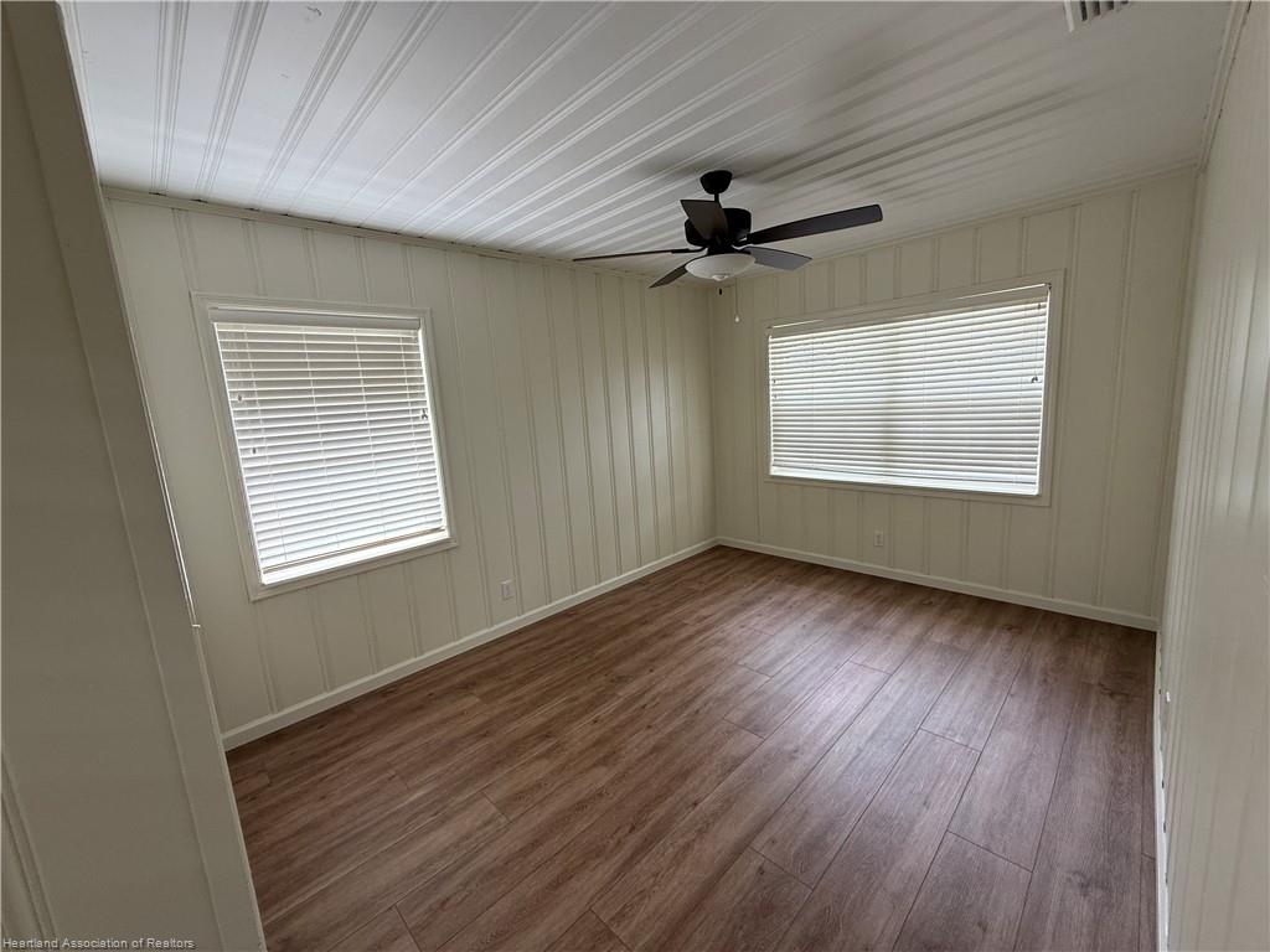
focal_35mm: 14
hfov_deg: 102.1
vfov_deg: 85.7
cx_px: 635
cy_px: 476
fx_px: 514
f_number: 2.2
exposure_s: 1/99
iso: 80
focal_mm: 2.22
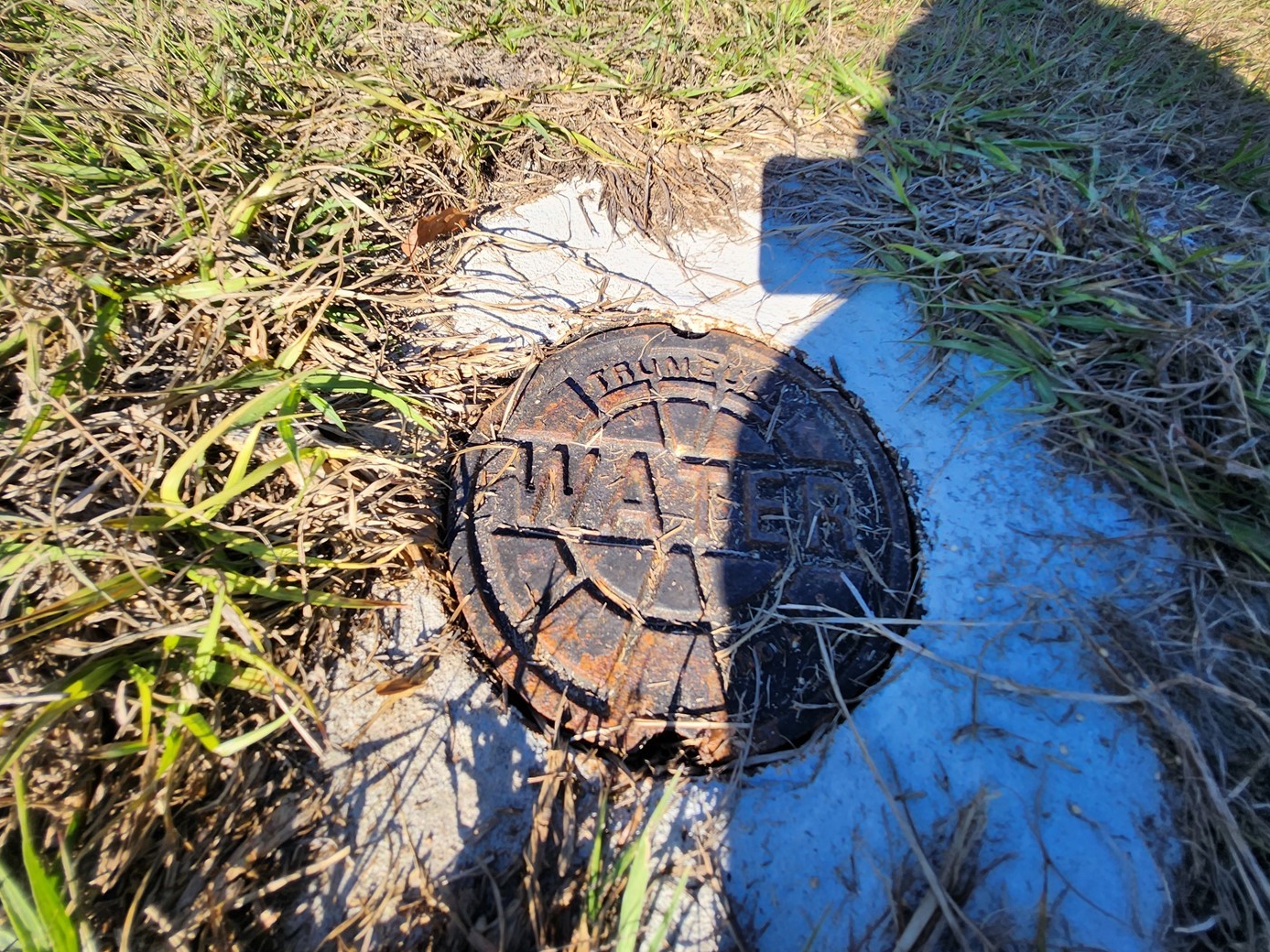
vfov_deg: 81.4
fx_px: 550
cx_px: 643
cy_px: 416
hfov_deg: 98.2
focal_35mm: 15
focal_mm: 1.7
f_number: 2.2
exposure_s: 1/433
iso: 32
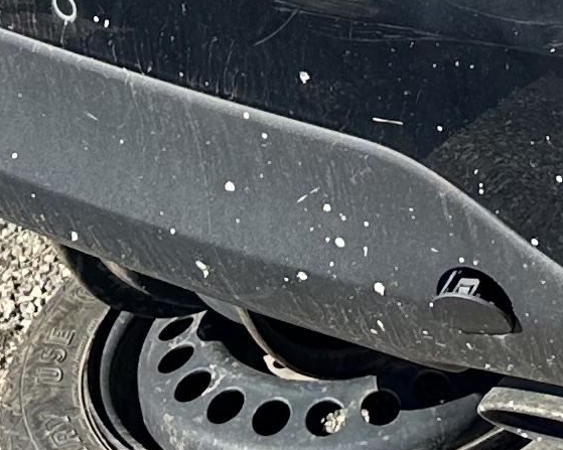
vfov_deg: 8.2
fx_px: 2815
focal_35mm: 169
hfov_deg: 11.0
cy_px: -759
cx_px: 844
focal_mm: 6.86
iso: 80
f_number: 1.78
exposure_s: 1/1157
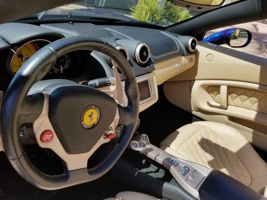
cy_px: 100
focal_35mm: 26
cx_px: 134
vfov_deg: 53.1
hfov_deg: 67.3
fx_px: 201
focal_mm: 4.3
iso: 50
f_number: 1.7
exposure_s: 1/2232
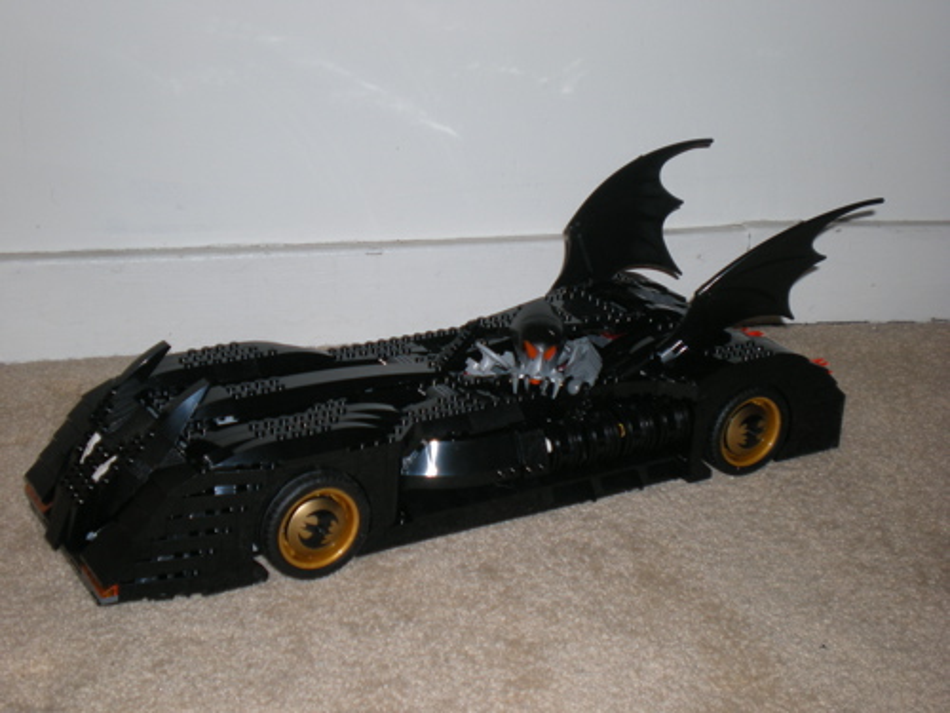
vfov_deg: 26.1
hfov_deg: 34.3
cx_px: 475
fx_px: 1537
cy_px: 356
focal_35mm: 56
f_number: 3.9
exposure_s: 1/60
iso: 64
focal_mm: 9.3
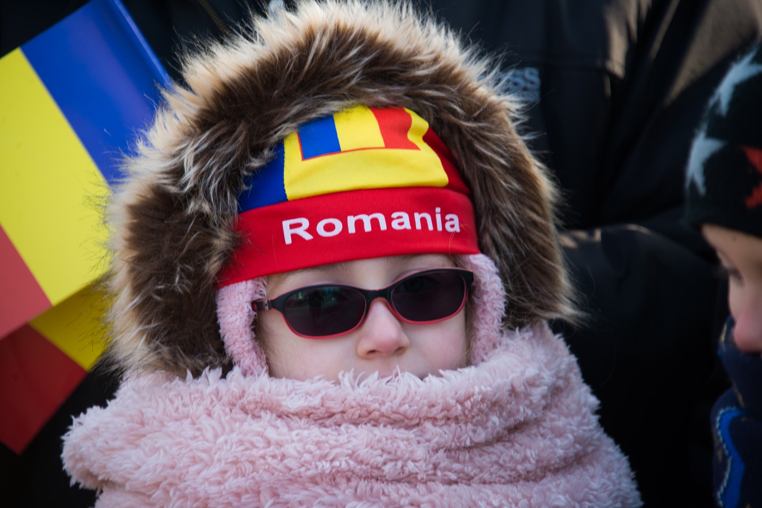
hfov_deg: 6.9
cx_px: 381
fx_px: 6352
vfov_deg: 4.6
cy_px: 254
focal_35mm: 300
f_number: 6.3
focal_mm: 300
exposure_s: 1/160
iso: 100
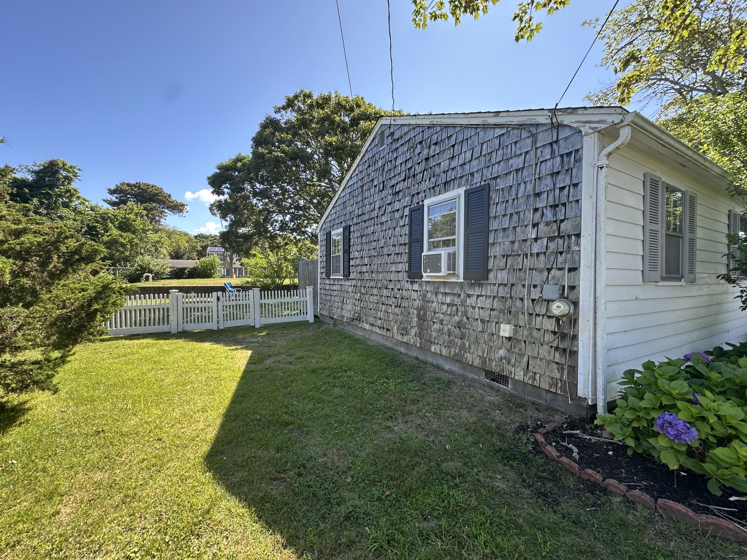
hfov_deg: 102.1
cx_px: 374
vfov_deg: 85.7
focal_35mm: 14
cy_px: 280
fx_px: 302
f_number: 2.2
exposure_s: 1/249
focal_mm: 2.22
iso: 40
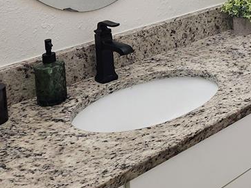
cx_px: 310
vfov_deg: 20.6
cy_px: -59
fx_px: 472
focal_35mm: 65
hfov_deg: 26.2
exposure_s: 1/120
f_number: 1.8
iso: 400
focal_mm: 5.4
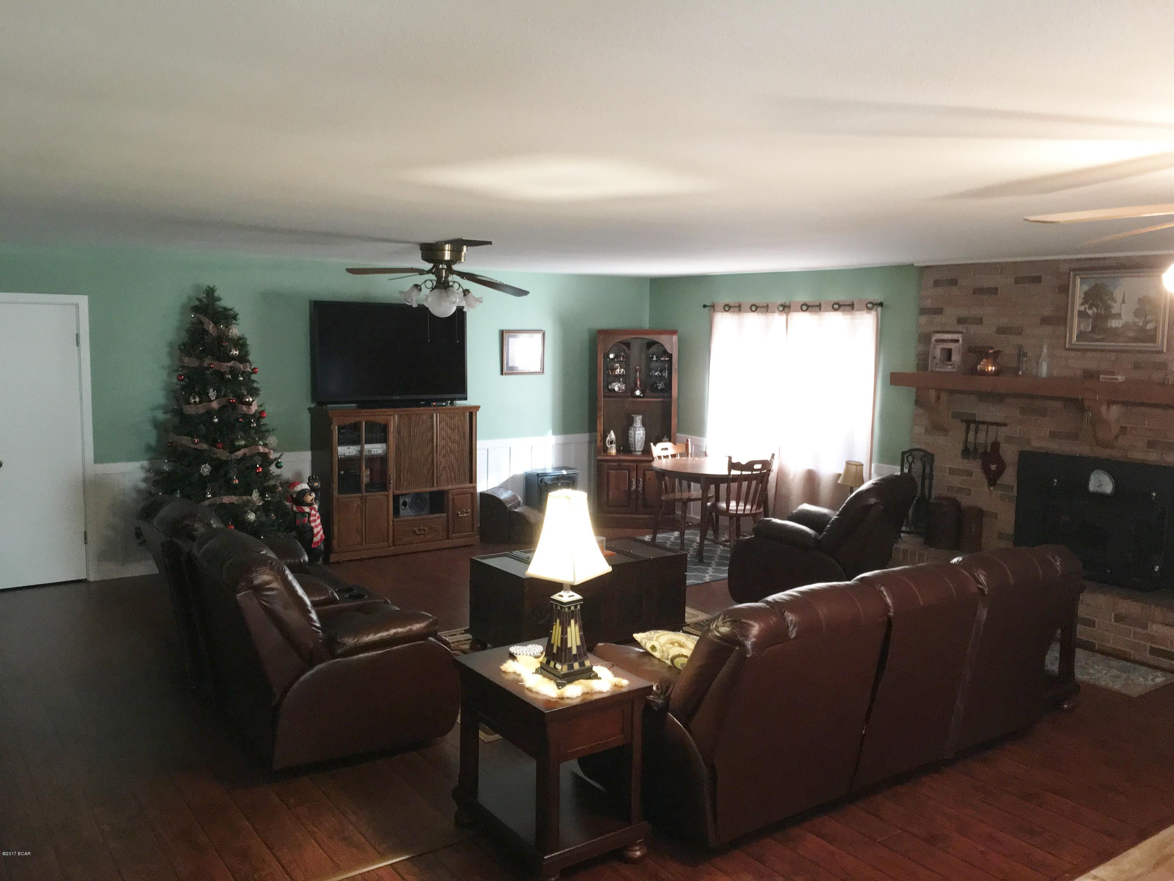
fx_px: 984
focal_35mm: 29
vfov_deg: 48.2
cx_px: 587
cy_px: 440
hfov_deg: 61.7
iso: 200
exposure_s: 1/20
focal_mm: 4.15
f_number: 2.2
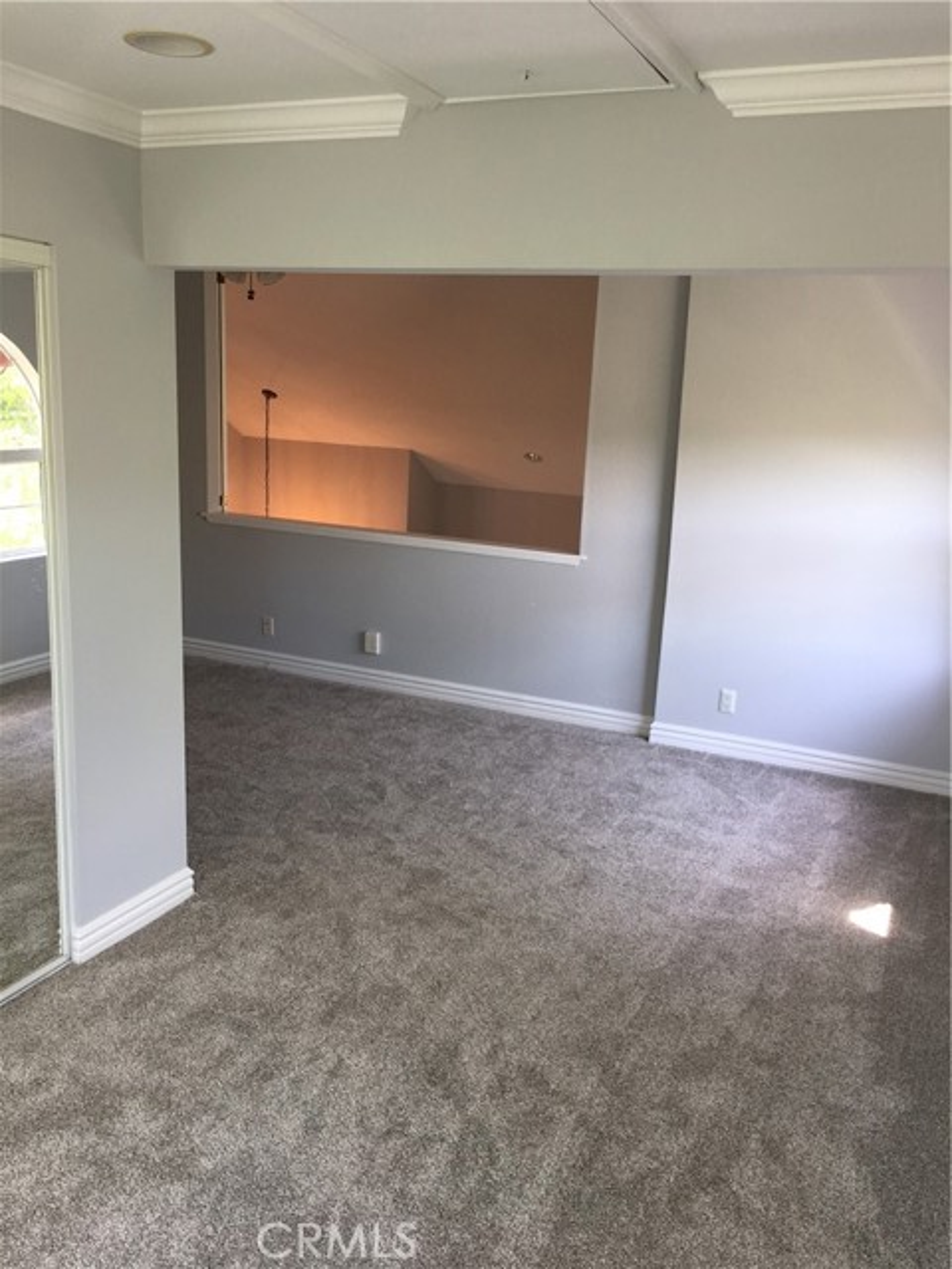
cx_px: 476
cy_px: 634
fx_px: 1063
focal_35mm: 29
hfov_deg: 48.2
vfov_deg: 61.7
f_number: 2.2
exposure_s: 1/30
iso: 25
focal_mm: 4.15
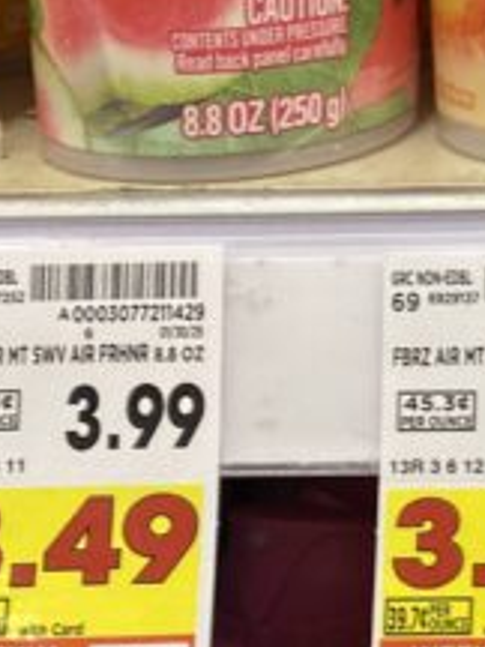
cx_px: 862
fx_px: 2298
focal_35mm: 123
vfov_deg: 14.8
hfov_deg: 11.2
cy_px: -344
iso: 80
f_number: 1.8
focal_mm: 4.25
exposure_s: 1/64
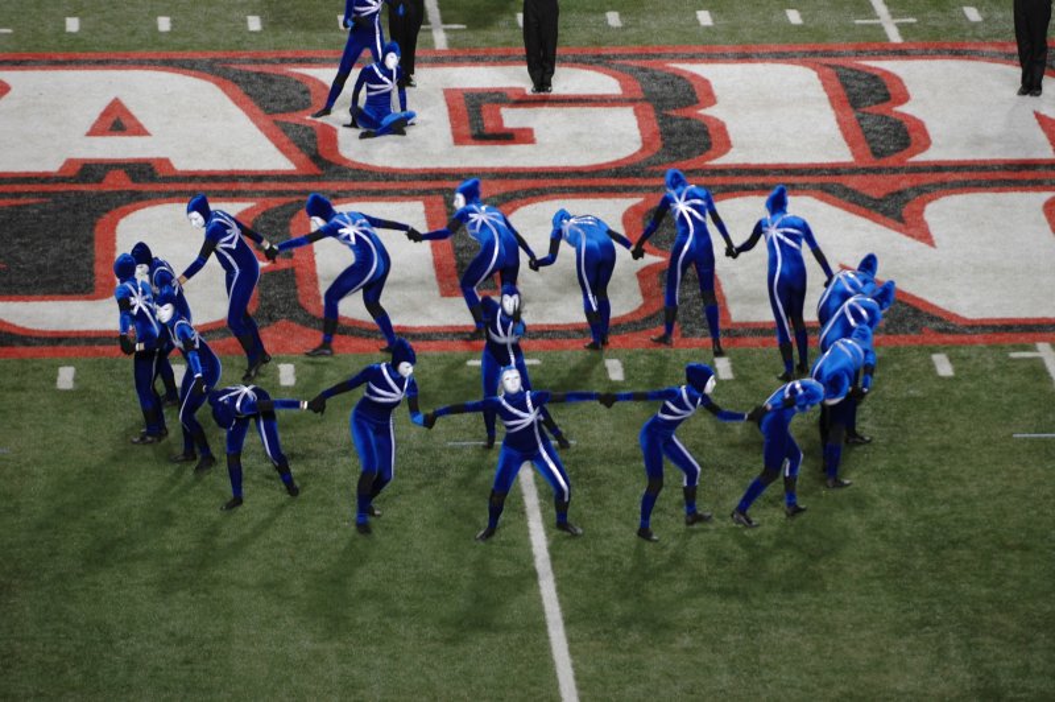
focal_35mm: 225
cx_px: 528
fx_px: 6588
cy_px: 351
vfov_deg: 6.1
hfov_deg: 9.2
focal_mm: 150
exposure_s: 1/60
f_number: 2.8
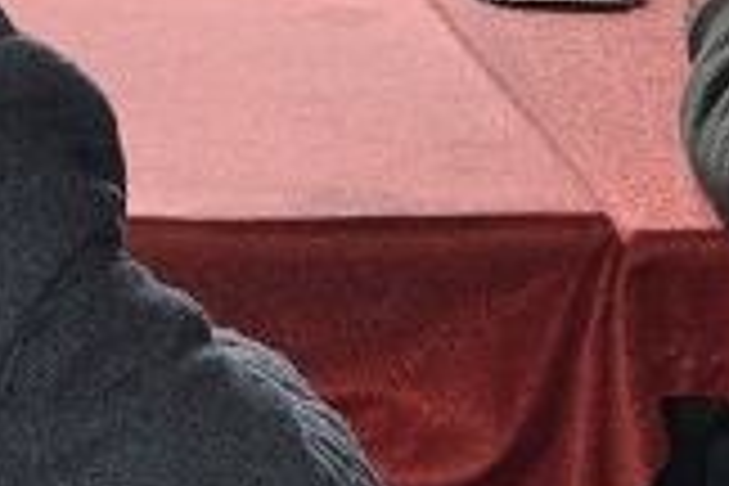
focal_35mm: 170
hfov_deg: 11.8
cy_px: -425
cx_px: -158
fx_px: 3452
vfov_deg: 7.8
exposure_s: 1/60
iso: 1100
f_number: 3.8
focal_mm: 23
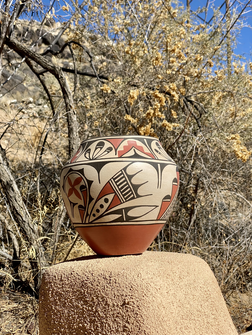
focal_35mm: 52
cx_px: 126
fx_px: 505
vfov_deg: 36.8
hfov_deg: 28.0
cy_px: 168
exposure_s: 1/2398
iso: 20
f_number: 2
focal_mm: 6
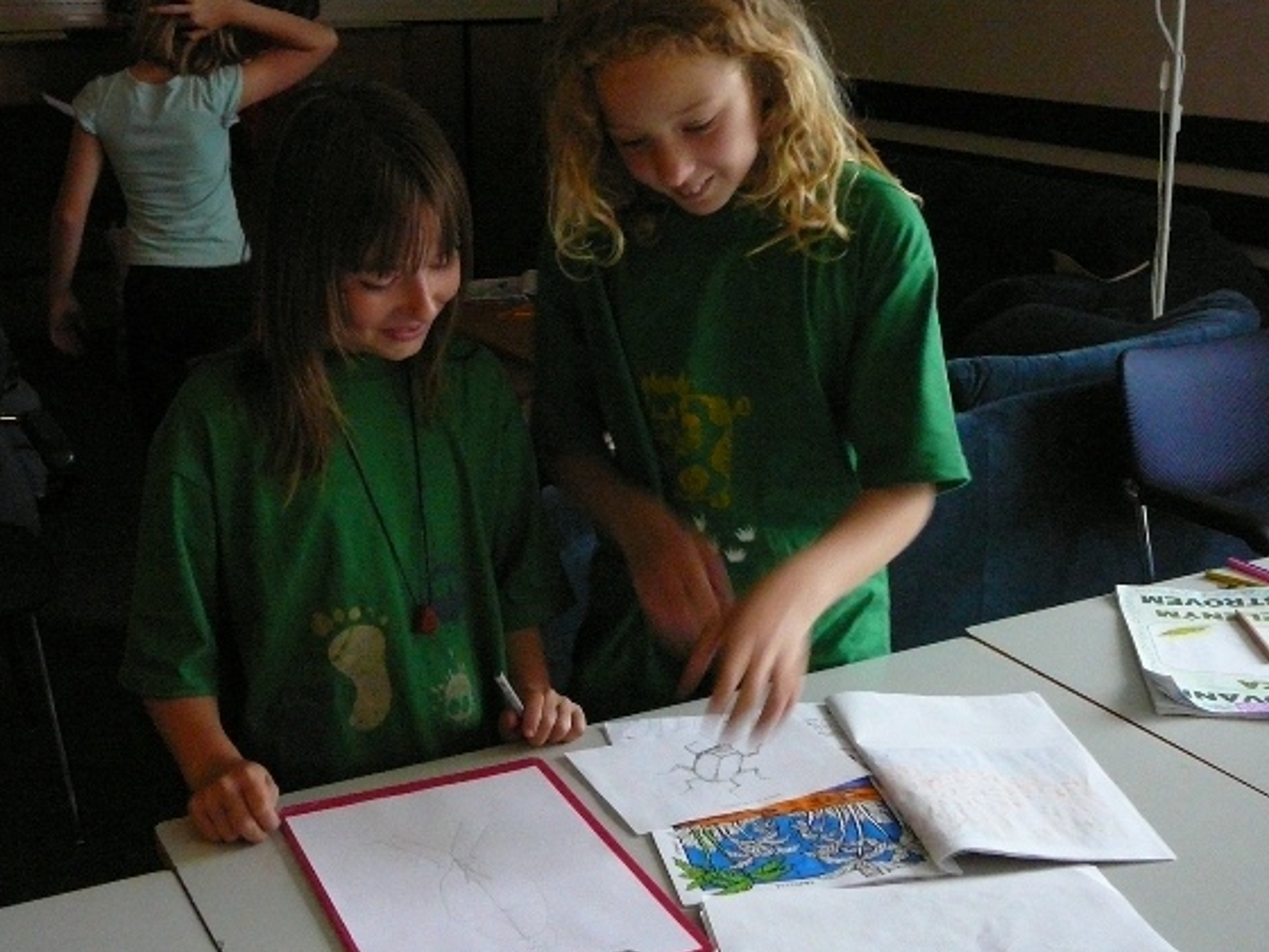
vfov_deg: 35.9
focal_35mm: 40
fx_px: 1466
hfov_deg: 46.7
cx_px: 551
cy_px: 447
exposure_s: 1/20
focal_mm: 5.2
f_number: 2.8
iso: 400
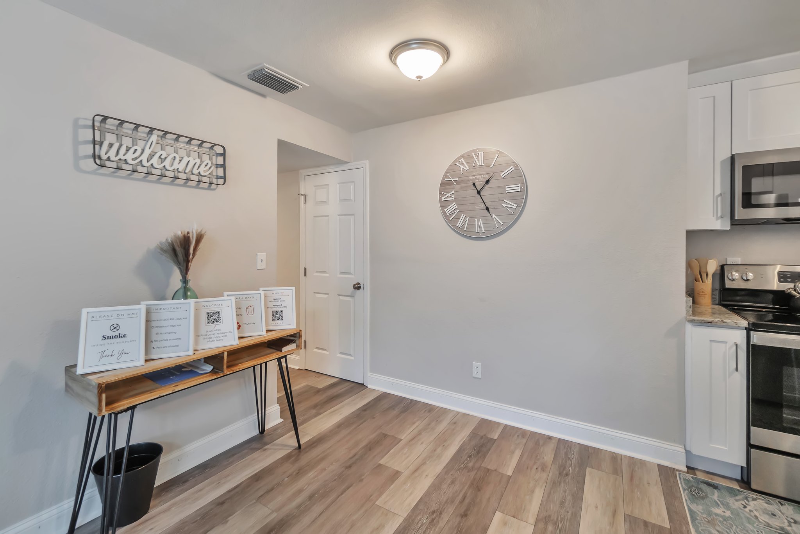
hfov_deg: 100.4
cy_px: 267
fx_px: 333
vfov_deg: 77.3
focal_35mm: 15
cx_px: 400
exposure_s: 1/40
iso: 400
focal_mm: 10
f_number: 4
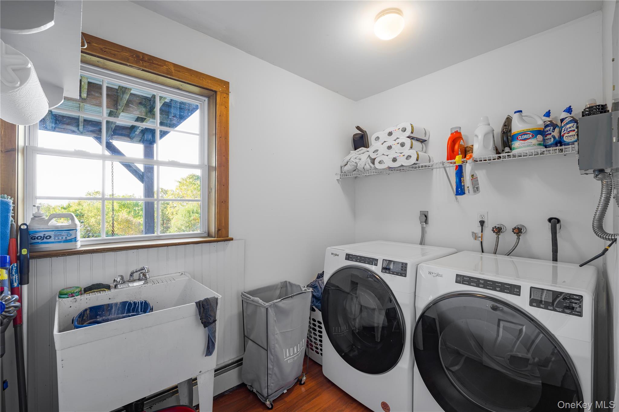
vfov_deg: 81.2
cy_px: 206
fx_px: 241
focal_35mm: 14
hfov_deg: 104.3
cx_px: 310
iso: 250
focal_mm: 14
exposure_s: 1/2
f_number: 9
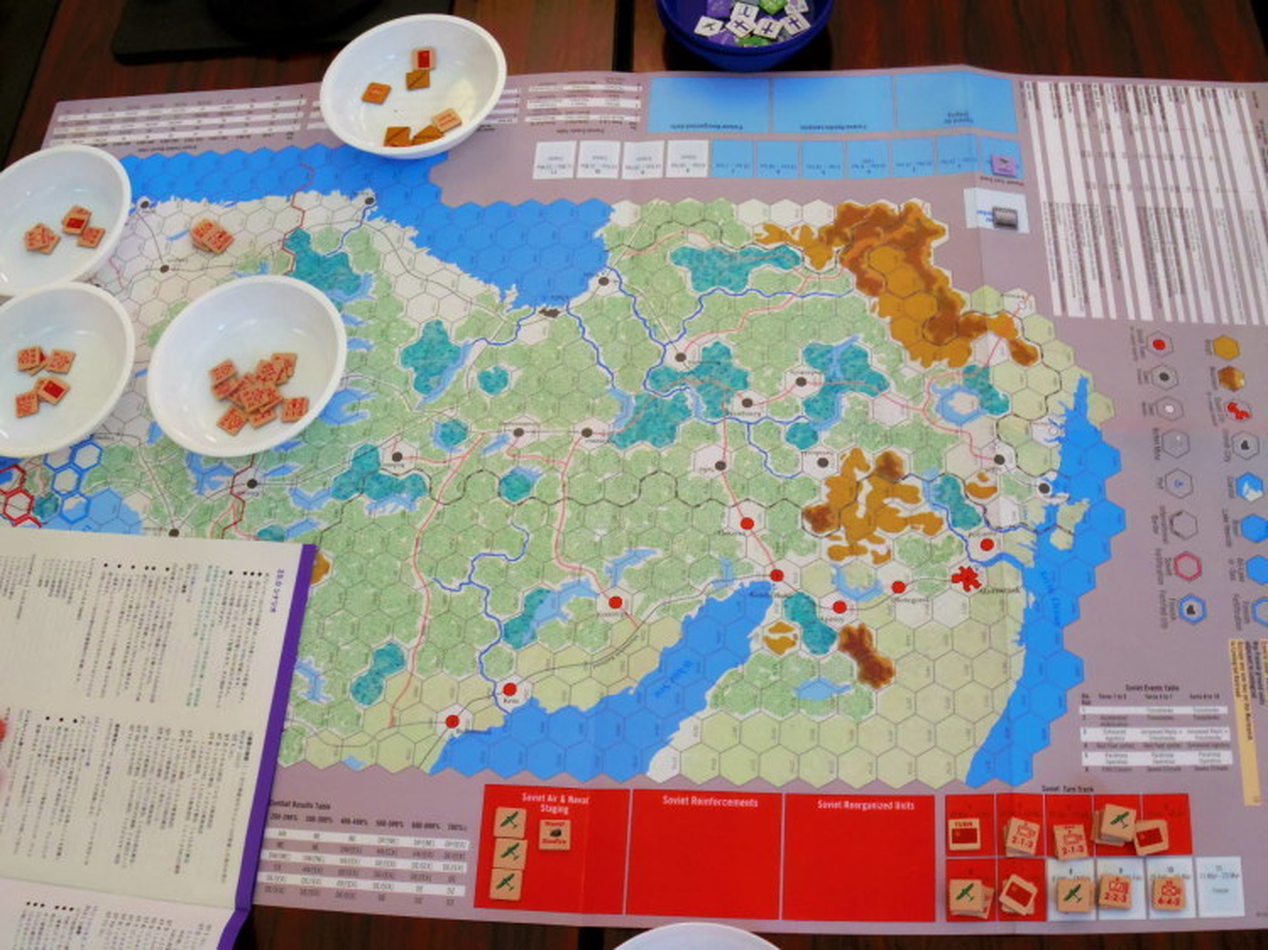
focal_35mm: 39
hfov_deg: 47.9
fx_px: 1428
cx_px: 634
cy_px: 475
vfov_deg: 36.8
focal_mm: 8.5
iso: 800
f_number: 8
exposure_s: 1/40
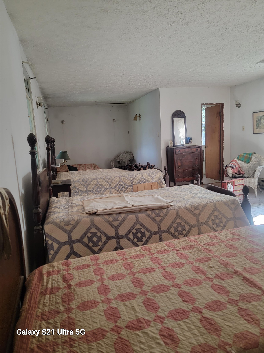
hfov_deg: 56.8
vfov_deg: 71.6
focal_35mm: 24
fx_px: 244
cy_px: 176
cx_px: 132
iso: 400
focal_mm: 6.7
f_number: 1.8
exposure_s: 1/40
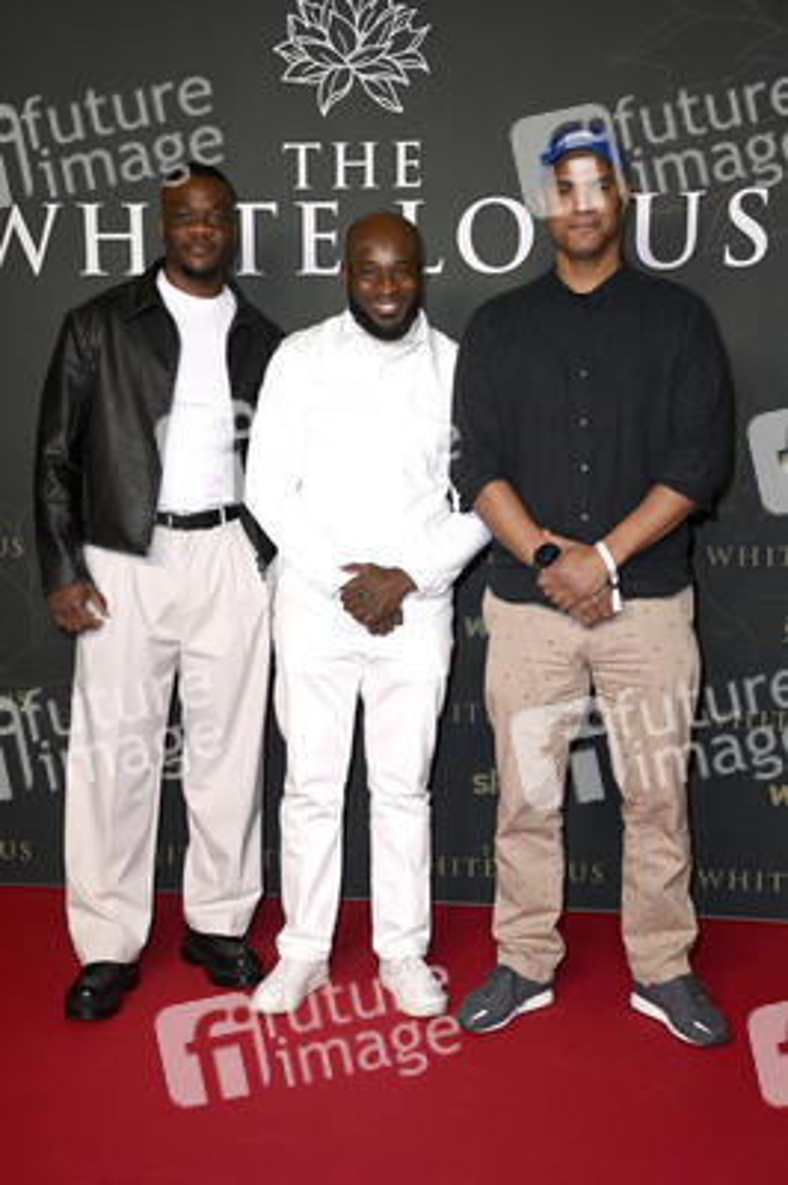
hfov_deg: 28.0
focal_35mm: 48
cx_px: 394
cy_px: 592
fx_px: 1579
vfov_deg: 41.1
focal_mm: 48
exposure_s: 1/200
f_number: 4.5
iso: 1250
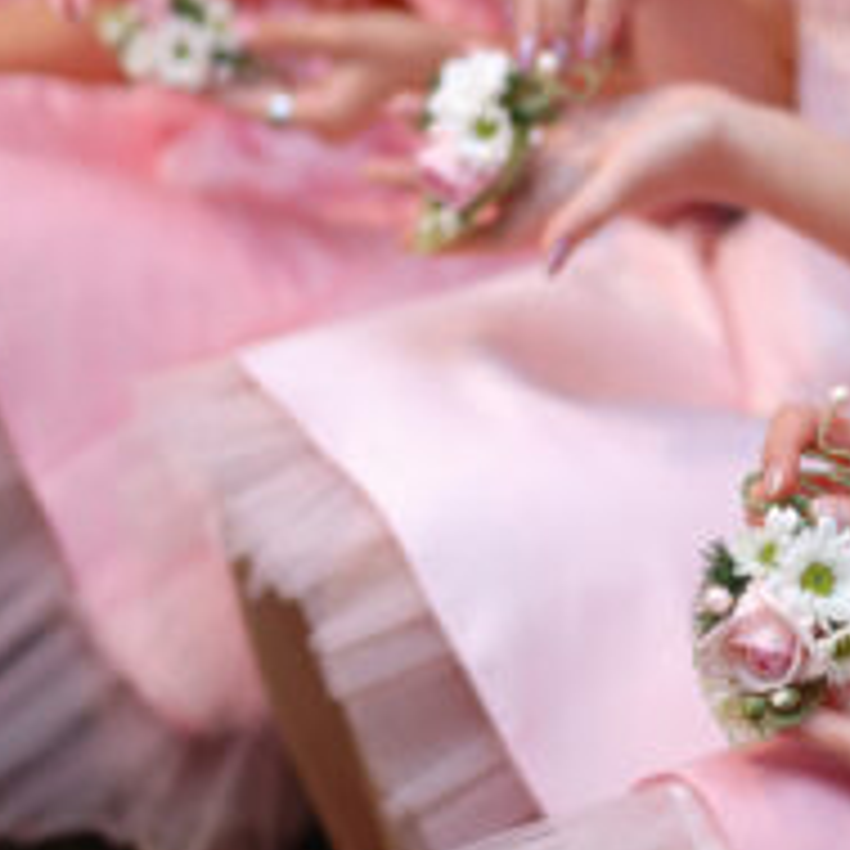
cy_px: 362
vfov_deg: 20.4
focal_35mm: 85
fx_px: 2361
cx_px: 702
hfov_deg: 20.1
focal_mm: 30
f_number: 1.4
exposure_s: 1/60
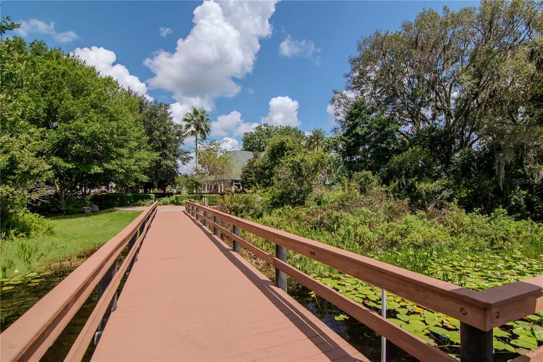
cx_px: 272
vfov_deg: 72.0
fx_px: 249
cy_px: 181
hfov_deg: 95.0
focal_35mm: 16
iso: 800
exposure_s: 1/2000
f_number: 7.1
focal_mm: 11
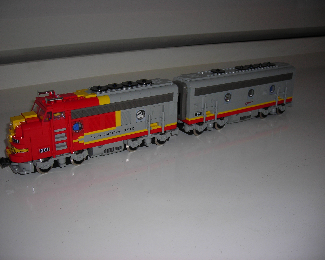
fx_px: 385
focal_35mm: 40
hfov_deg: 45.8
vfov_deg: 37.3
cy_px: 129
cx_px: 153
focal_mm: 6.3
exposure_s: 1/60.1
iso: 50
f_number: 3.2
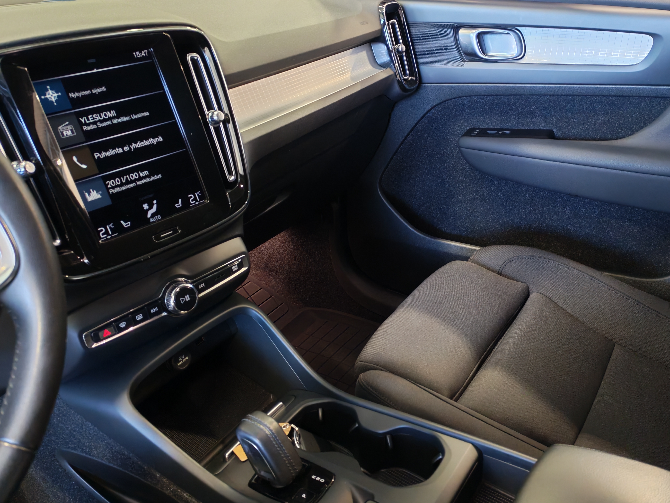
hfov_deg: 58.4
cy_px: 252
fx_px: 600
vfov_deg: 45.4
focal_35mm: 31
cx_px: 335
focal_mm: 6.12
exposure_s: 1/50
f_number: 1.9
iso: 800
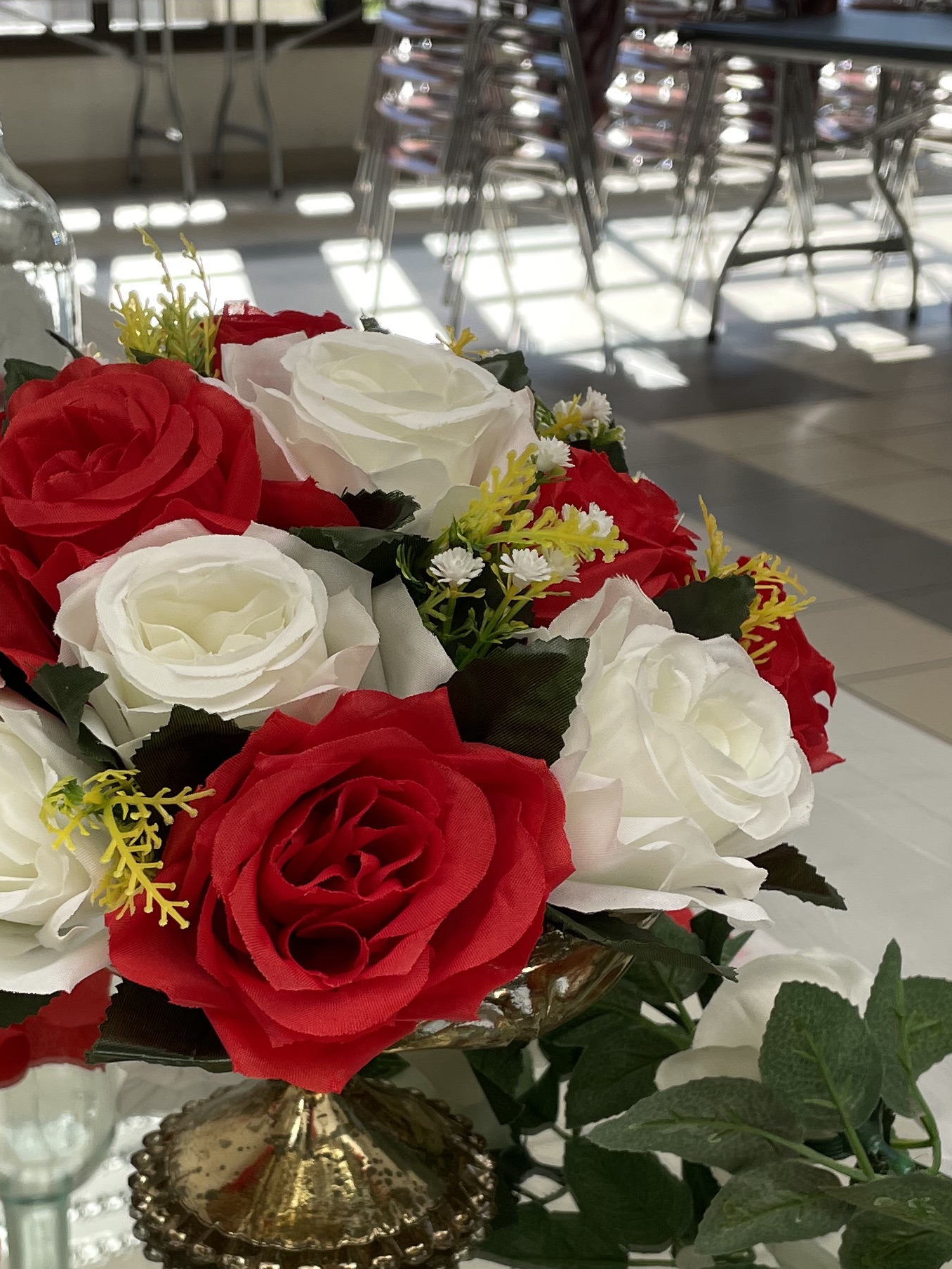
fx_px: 2126
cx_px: 360
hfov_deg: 25.2
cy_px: 763
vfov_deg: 33.1
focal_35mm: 58
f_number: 1.6
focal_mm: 4.2
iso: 32
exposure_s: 1/515
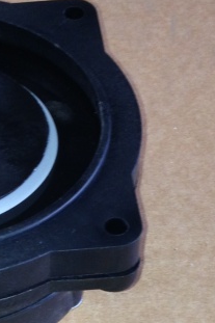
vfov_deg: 15.9
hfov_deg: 11.3
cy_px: 457
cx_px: 7
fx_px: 1076
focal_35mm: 120
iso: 50
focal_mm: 4.28
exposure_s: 1/30
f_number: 2.4
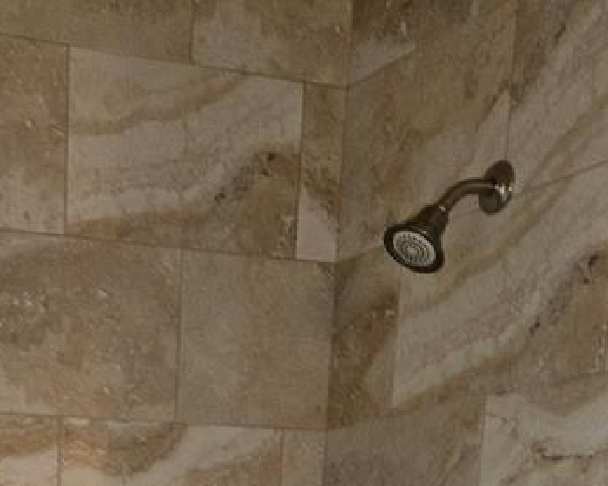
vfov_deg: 16.4
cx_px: -71
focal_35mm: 77
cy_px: 901
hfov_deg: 23.2
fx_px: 1386
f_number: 1.8
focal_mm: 5.4
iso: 100
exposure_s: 1/24
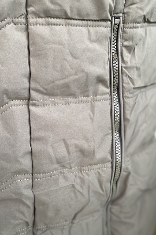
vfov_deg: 49.6
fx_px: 254
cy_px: 121
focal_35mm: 39
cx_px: 65
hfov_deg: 34.1
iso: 160
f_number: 1.8
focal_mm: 4.25
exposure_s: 1/60
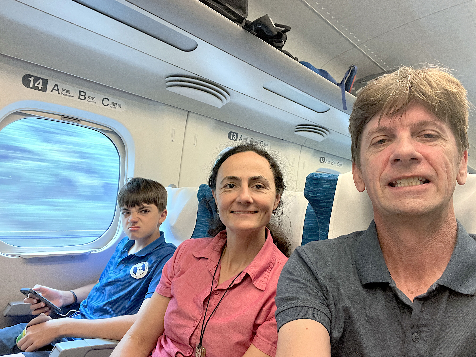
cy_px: 178
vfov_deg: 58.9
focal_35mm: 23
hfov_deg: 73.9
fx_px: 316
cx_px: 238
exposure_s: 1/60
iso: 200
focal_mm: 2.71
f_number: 2.2
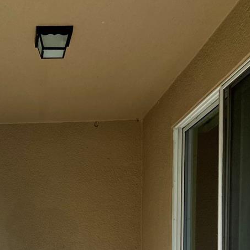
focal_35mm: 61
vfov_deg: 25.2
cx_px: 18
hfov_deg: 27.0
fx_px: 498
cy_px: 304
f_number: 1.8
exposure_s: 1/1727
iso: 32
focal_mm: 4.25
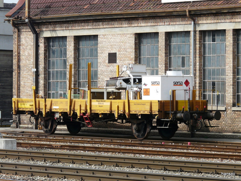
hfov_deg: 11.6
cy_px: 90
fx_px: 1191
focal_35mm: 171
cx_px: 120
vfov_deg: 8.7
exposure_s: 1/400
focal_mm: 28.1
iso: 100
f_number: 5.6
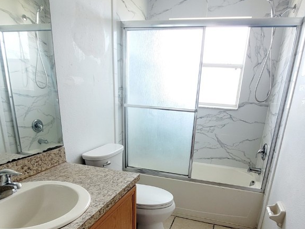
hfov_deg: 73.5
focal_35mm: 23
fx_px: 203
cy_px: 166
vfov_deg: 56.5
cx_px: 174
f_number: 2.2
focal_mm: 1.74
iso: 50
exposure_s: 1/60.2
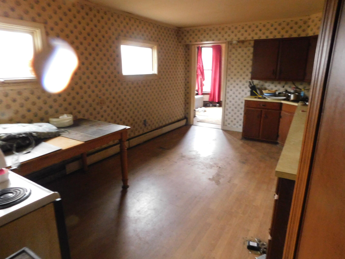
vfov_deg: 58.9
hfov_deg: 73.9
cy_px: 130
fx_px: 229
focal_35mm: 23
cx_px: 172
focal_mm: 4
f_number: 3
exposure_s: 1/4
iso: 800
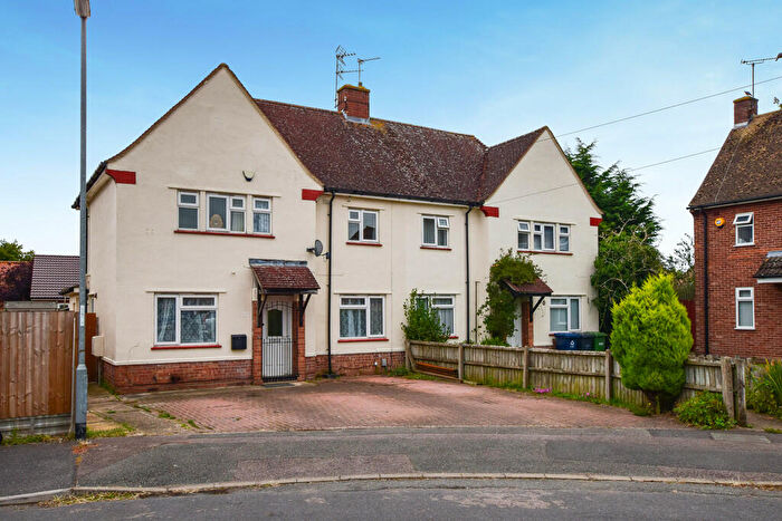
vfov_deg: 43.6
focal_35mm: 30
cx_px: 391
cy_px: 260
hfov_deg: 61.9
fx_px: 652
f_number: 10
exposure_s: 1/320
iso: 400
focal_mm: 20
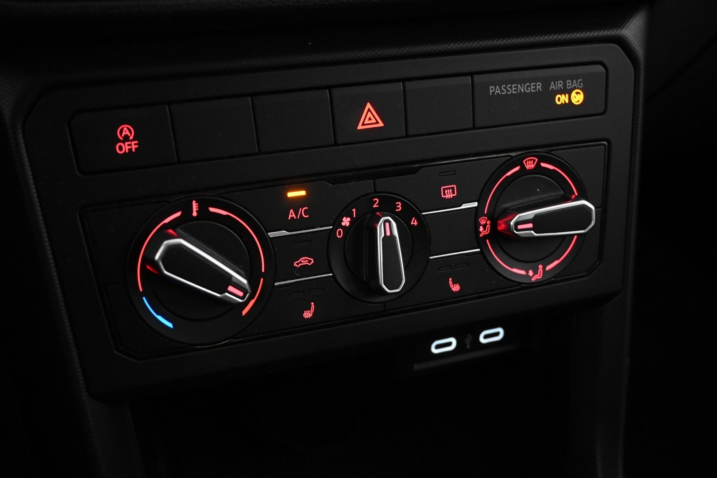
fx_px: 866
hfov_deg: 45.0
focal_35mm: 44
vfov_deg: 30.8
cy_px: 239
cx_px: 358
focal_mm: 29
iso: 5600
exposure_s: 1/50
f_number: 4.8
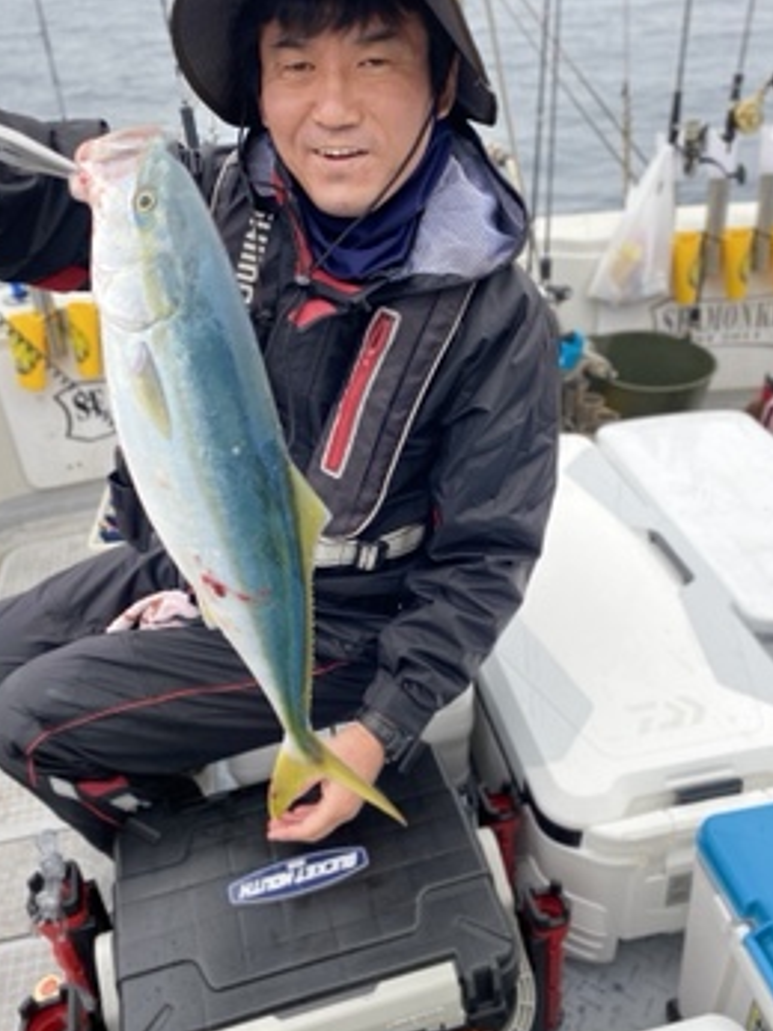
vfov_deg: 60.0
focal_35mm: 30
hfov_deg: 46.7
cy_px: 511
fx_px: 894
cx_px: 354
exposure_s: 1/275
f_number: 1.8
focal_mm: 4.25
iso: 32
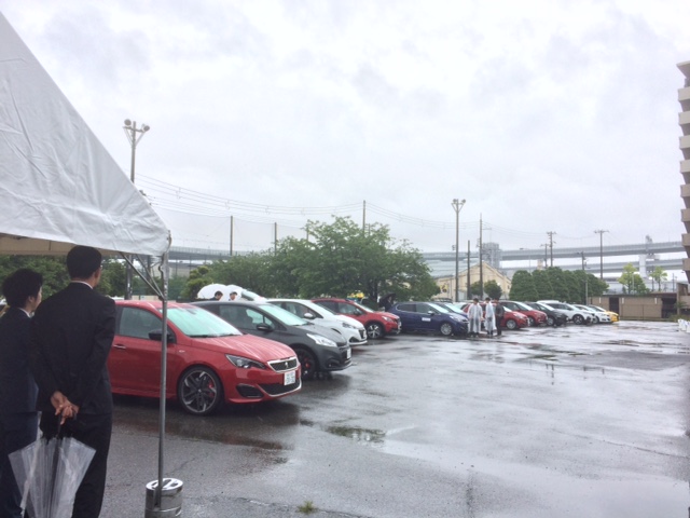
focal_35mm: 29
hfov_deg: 61.7
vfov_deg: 48.2
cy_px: 259
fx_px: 578
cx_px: 345
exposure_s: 1/595
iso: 32
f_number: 2.2
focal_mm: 4.15
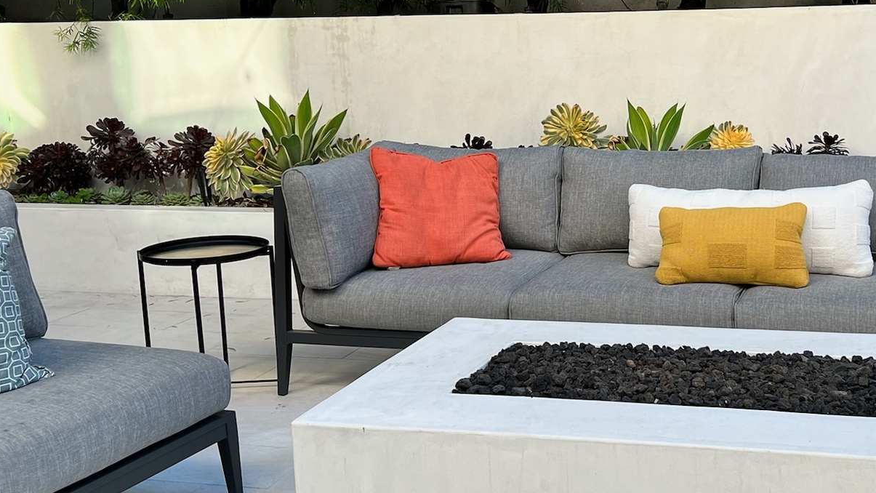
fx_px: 1092
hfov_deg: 42.3
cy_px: 247
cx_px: 661
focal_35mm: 47
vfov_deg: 25.4
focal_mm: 5.7
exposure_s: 1/791
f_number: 1.5
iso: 50
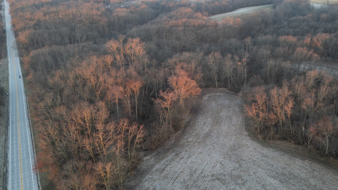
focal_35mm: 33
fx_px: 296
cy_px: 102
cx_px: 206
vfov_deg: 35.6
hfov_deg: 58.9
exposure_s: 1/80
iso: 140
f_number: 1.7
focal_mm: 6.72
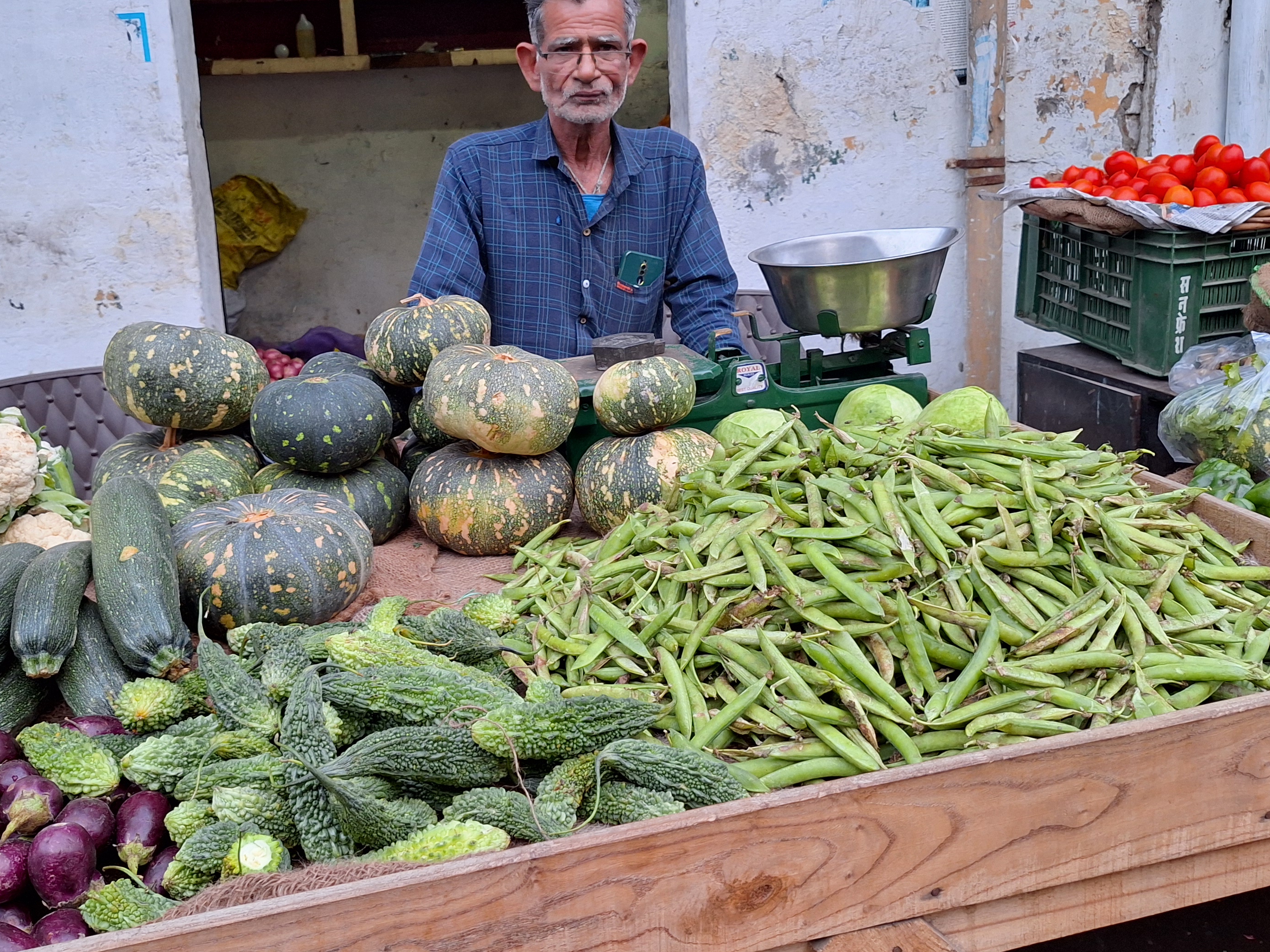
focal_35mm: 34
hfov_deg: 53.7
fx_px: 1247
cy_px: 401
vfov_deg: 41.7
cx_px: 525
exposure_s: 1/50
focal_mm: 5.54
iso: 200
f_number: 1.8
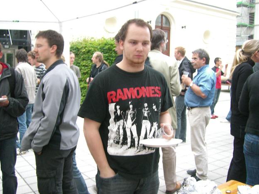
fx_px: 292
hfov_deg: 47.9
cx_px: 130
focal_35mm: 39
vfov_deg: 36.8
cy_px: 97
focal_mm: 6.2
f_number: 2.7
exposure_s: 1/50
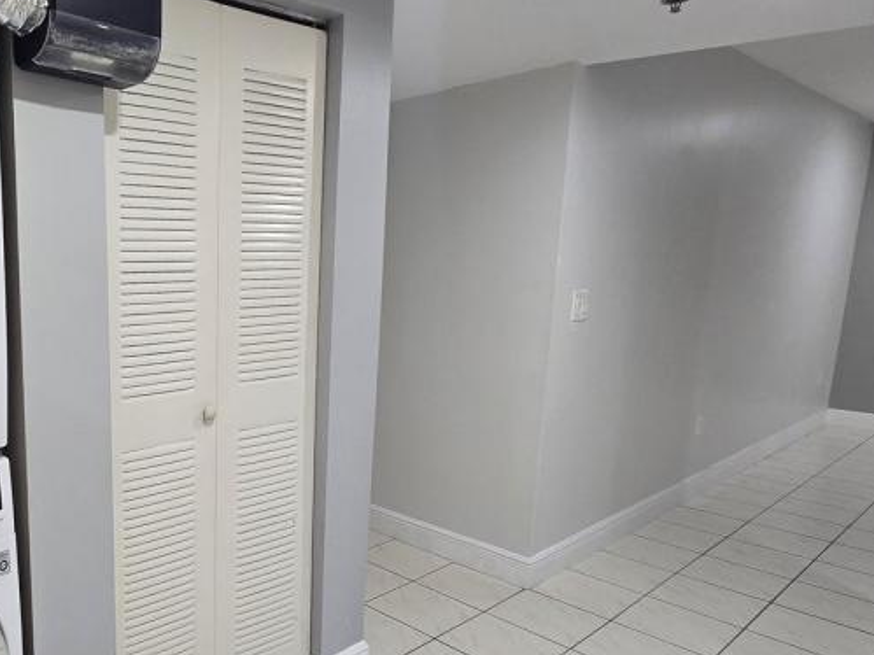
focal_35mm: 25
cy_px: 378
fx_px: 631
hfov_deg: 63.3
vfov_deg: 54.6
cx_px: 172
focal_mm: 2.2
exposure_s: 1/60
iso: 250
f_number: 2.2
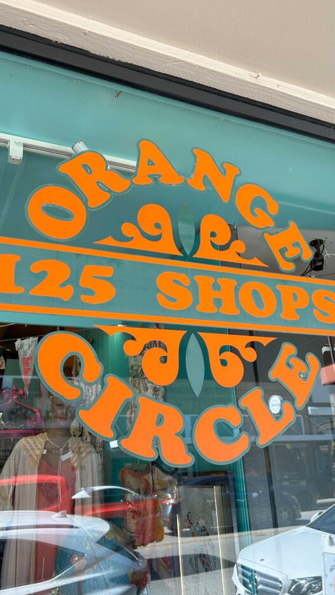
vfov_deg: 62.6
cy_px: 302
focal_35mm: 31
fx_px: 490
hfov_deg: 37.7
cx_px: 157
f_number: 1.5
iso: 50
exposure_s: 1/353
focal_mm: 5.7
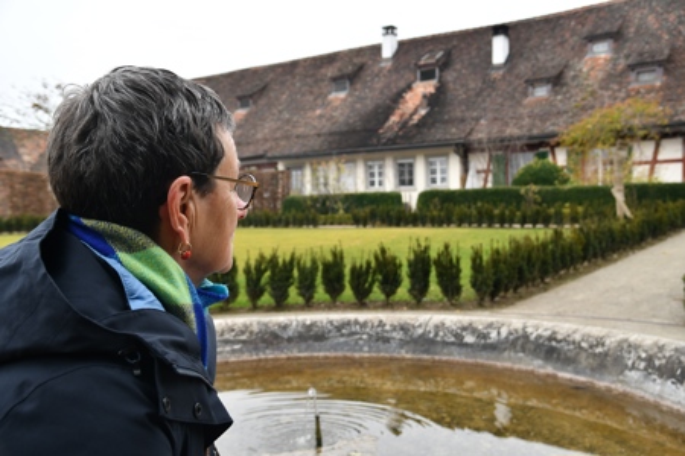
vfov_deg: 36.9
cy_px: 228
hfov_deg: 53.1
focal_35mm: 36
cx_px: 342
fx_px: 685
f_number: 4.5
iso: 200
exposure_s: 1/80
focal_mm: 24
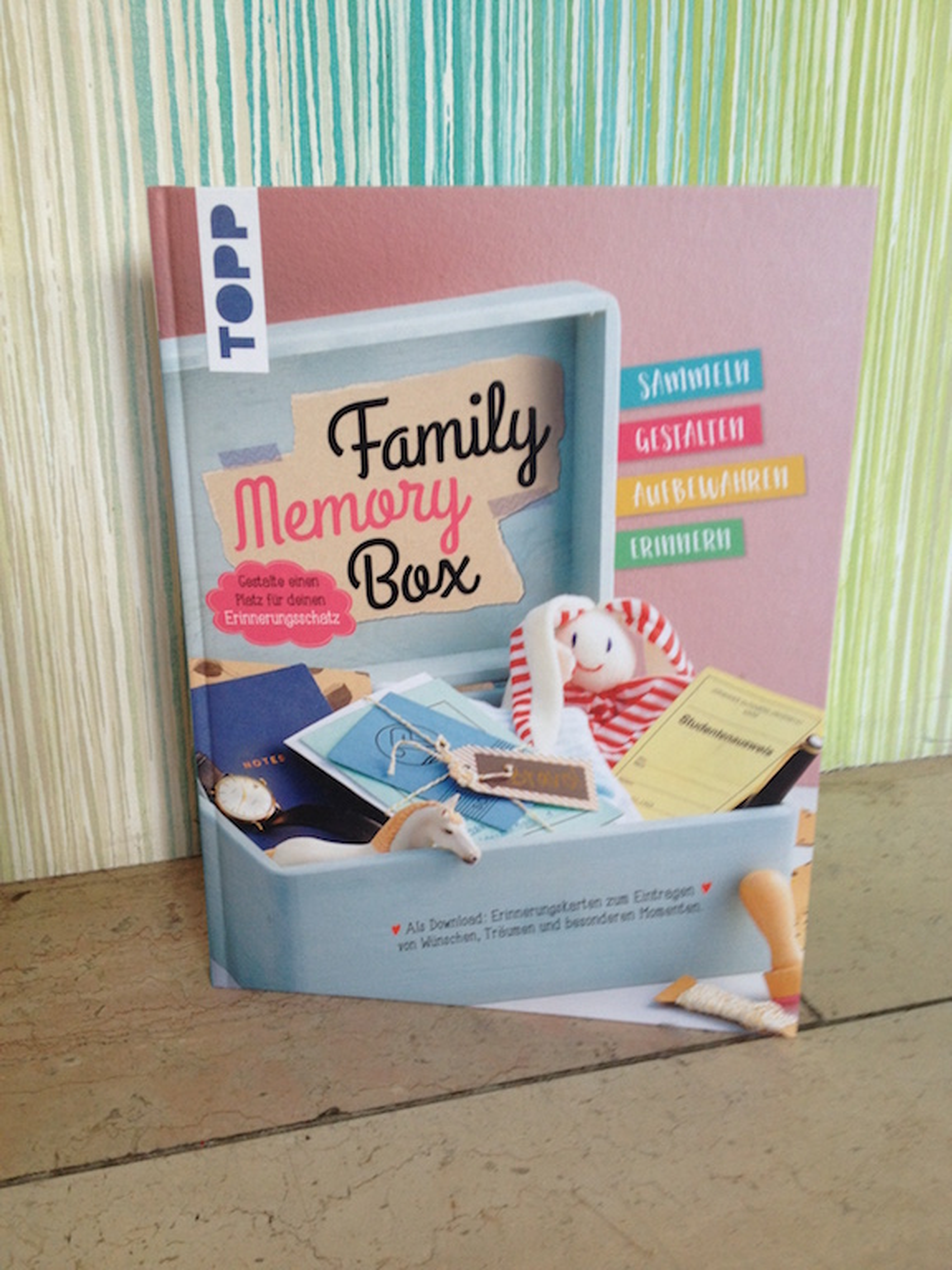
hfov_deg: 40.7
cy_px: 635
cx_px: 476
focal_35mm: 35
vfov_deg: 52.6
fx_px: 1283
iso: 64
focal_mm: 4.28
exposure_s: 1/20
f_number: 2.4
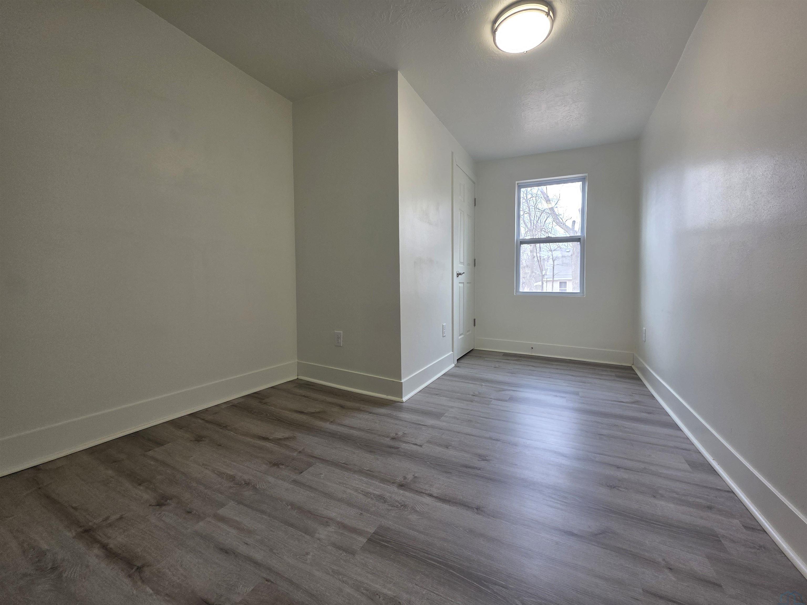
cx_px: 404
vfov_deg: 89.9
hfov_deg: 106.2
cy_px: 302
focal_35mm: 13
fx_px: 303
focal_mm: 2.2
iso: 64
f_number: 1.9
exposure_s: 1/120
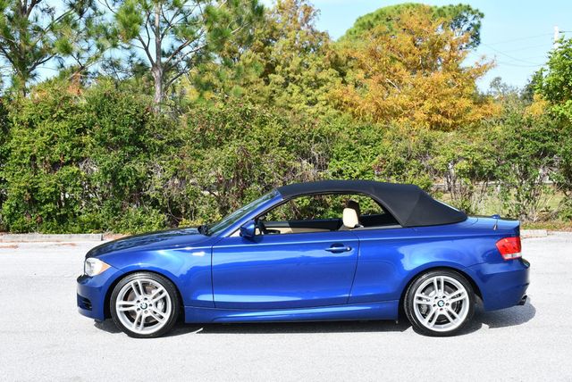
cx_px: 286
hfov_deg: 33.4
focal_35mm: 60
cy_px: 191
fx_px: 954
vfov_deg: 22.7
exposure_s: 1/250
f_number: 8
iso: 200
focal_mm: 30
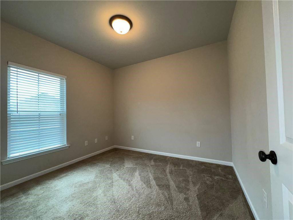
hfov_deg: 102.1
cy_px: 110
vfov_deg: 85.7
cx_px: 146
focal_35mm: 14
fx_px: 119
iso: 160
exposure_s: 1/60
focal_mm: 2.22
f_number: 2.2
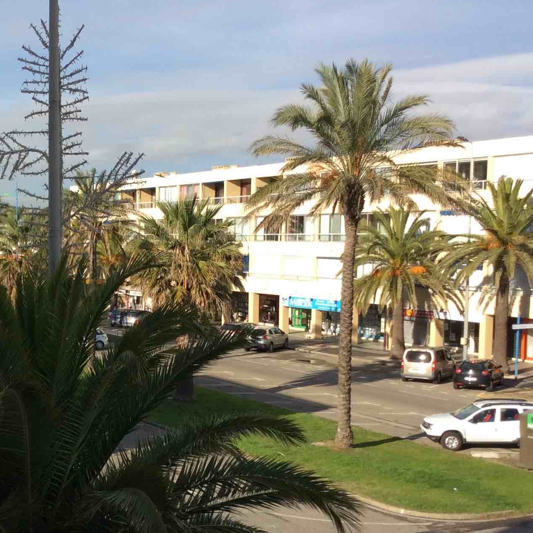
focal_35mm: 58
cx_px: 5
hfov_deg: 27.9
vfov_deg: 29.4
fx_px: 1010
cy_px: 344
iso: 32
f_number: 2.4
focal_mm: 3.3
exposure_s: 1/1300
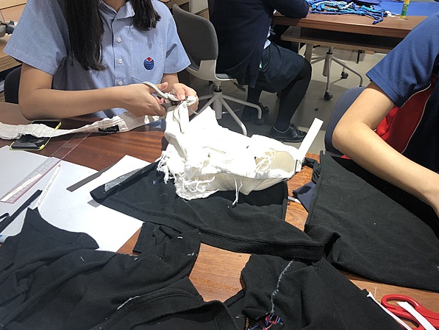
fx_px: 381
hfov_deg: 59.9
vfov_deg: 46.8
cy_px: 171
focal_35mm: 30
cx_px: 228
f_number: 1.8
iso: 40
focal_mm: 4
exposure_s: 1/33
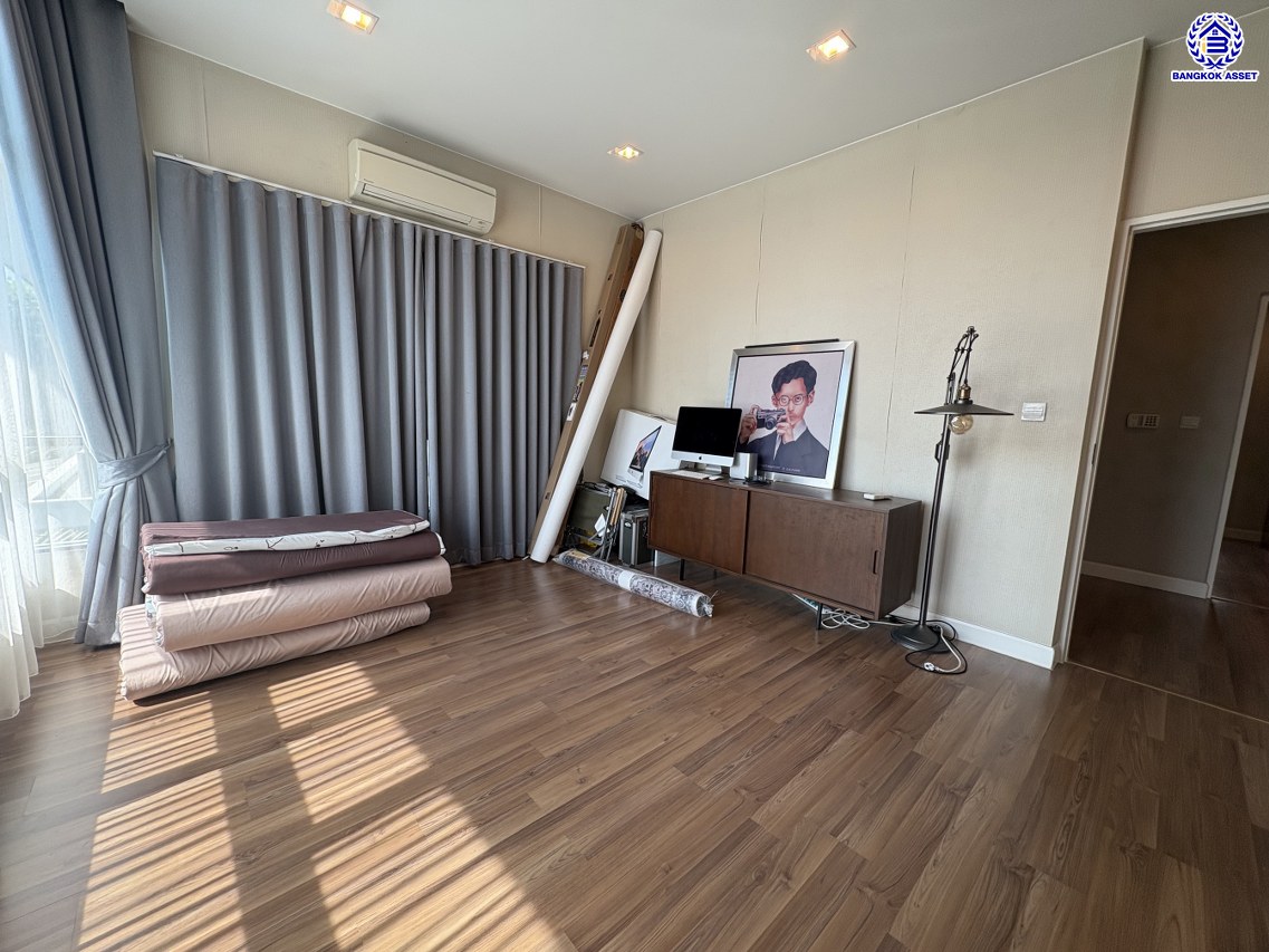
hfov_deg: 102.1
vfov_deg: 85.7
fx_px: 513
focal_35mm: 14
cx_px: 634
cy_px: 476
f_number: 2.2
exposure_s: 1/99
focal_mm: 2.22
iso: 160
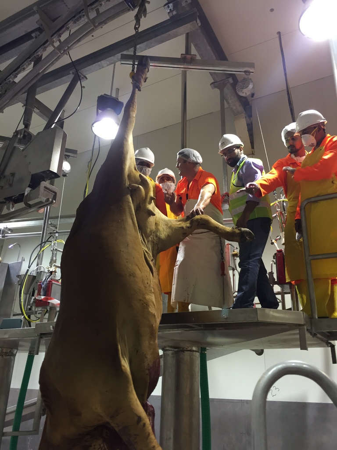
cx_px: 168
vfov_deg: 61.7
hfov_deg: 48.2
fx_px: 376
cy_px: 225
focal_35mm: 29
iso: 100
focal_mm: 4.15
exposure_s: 1/33
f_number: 2.2
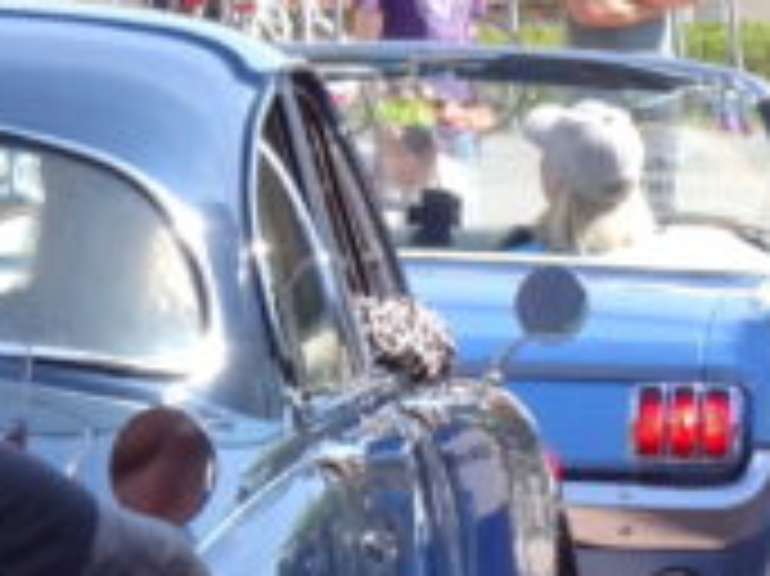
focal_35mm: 641
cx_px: -752
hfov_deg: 3.1
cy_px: 814
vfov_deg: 2.3
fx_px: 14248
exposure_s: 1/160
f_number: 5.6
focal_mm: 24.36
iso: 100
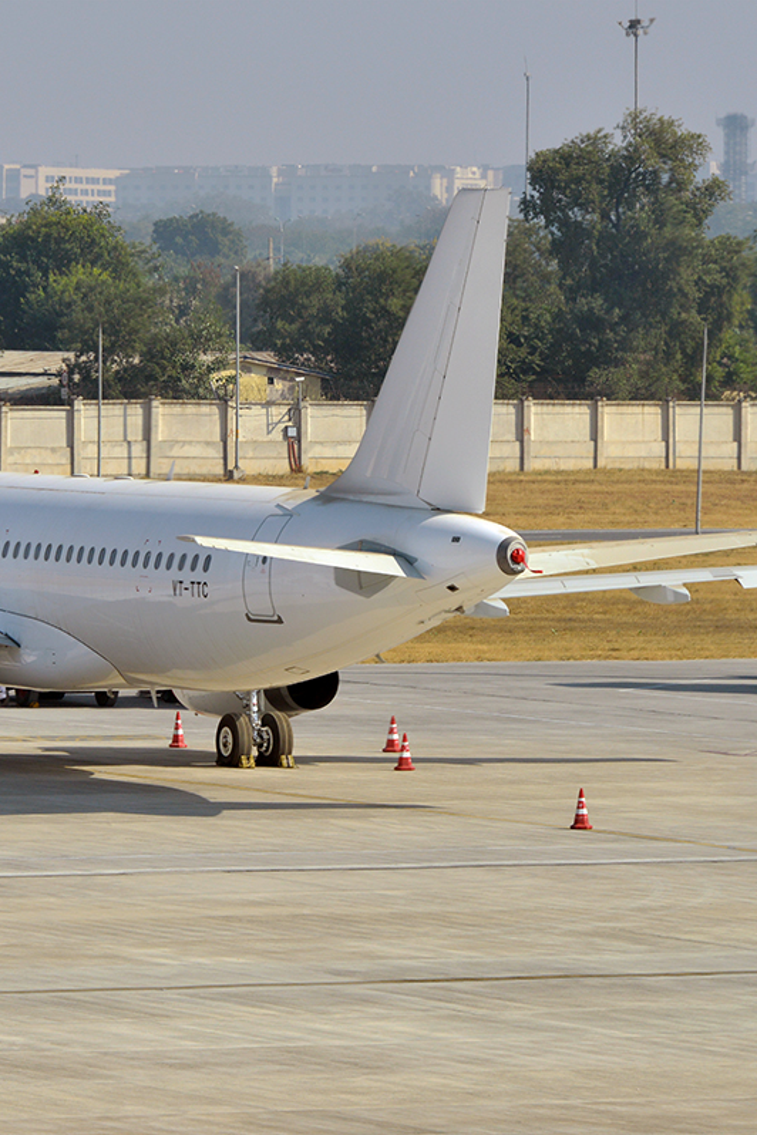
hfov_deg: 4.0
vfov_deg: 6.0
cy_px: 568
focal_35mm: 346
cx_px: 168
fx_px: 10913
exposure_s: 1/320
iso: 320
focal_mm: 230
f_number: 9
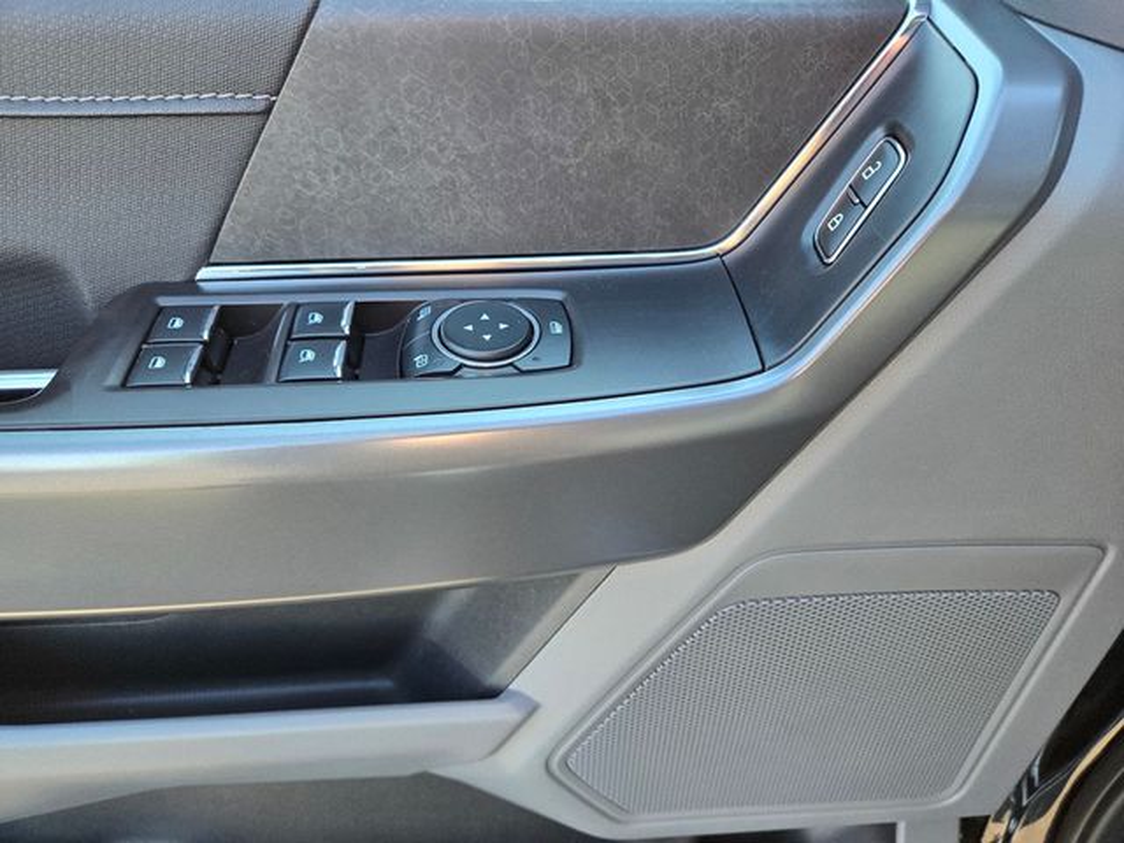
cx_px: 562
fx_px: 747
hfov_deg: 73.9
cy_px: 422
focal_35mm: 23
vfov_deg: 58.9
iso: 125
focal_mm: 5.4
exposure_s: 1/180
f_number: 1.8
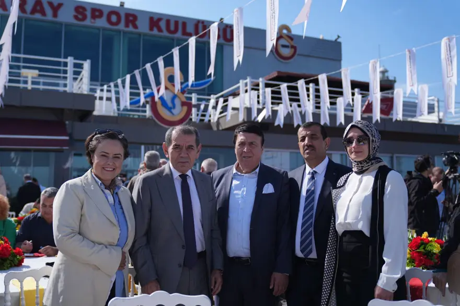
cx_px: 230
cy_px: 153
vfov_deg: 36.8
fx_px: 460
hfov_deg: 53.1
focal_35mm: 36
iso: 250
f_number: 2.8
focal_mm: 36
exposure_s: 1/5000
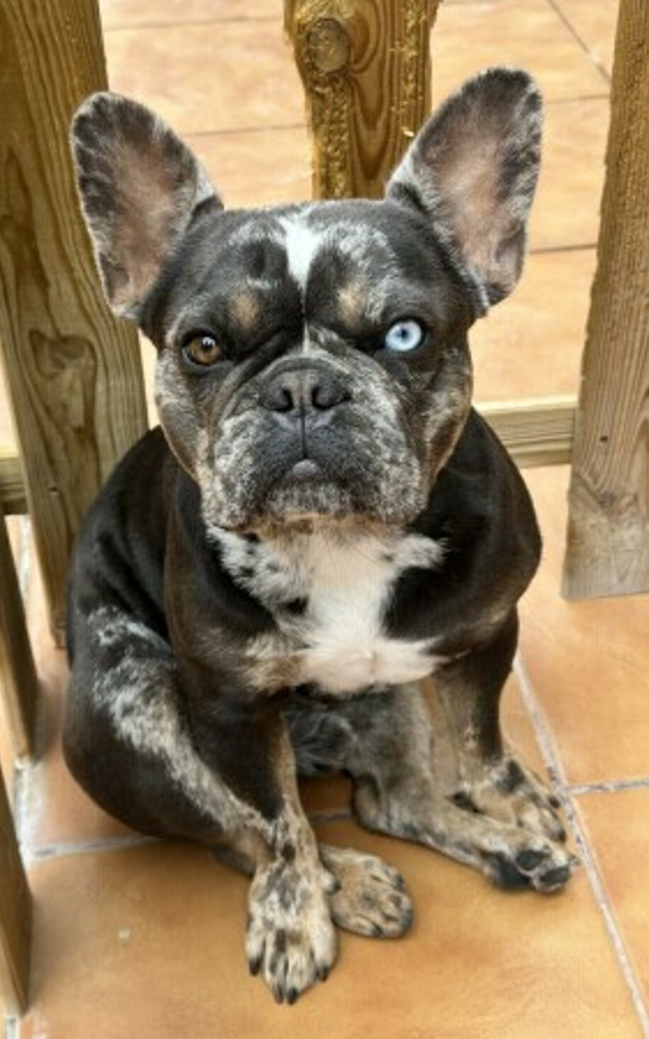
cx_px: 285
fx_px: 1473
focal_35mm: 52
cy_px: 526
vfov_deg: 38.9
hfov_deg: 24.8
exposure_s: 1/344
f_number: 1.78
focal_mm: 6.86
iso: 64
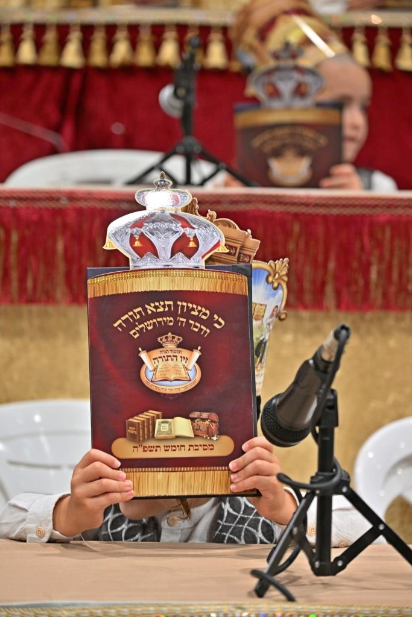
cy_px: 308
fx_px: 2059
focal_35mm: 120
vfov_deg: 17.1
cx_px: 206
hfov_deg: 11.4
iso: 1000
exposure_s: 1/200
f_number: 4
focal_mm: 120
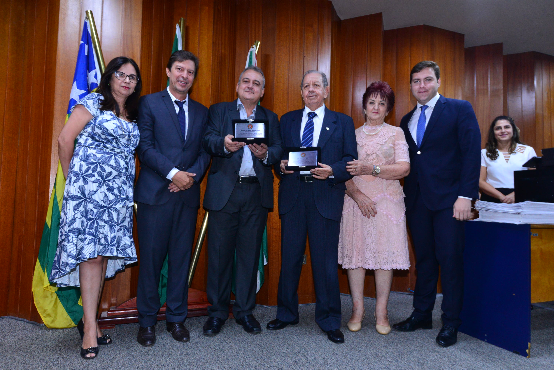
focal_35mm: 25
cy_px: 185
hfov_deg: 71.5
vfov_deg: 51.3
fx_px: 385
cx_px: 277
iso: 2500
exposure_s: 1/60
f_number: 6.3
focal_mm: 25
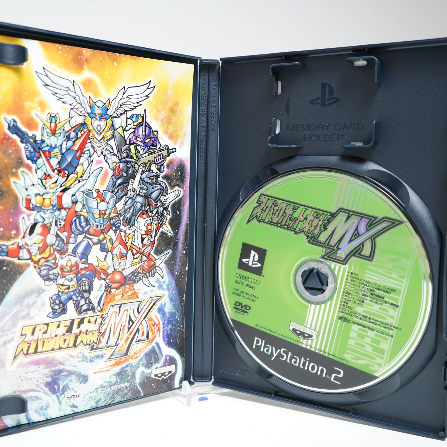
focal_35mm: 38
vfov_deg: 43.9
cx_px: 211
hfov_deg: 43.8
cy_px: 223
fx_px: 555
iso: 1250
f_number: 5
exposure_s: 1/30
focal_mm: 29
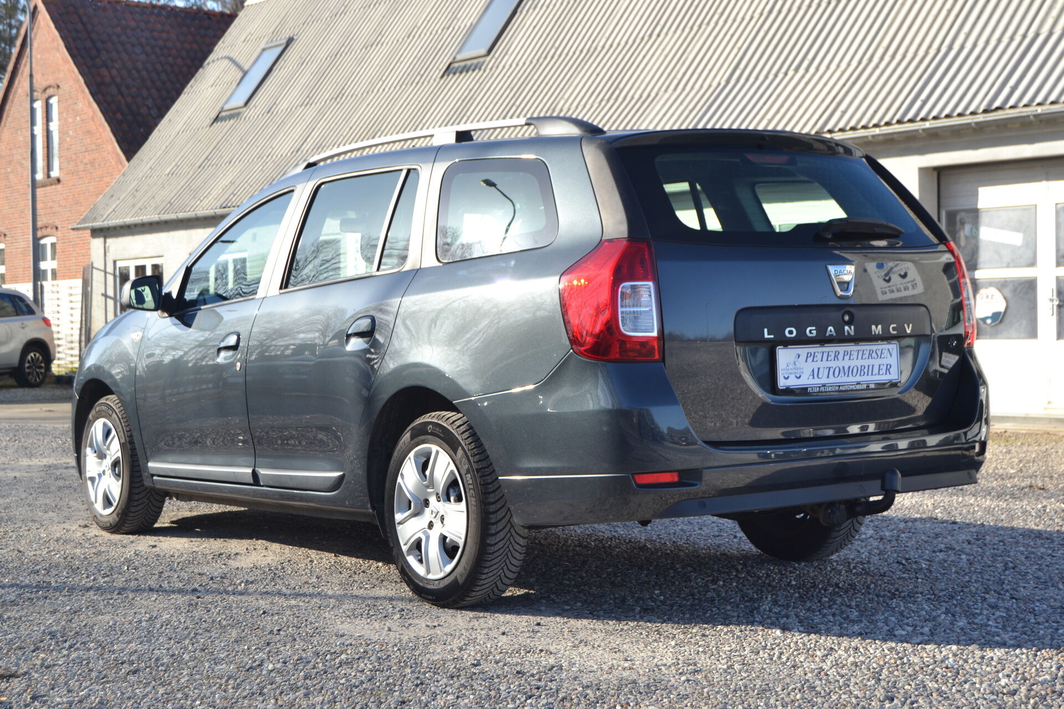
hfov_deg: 35.1
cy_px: 354
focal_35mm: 57
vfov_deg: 23.8
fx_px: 1685
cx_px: 532
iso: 100
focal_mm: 38
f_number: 6.3
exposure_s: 1/160
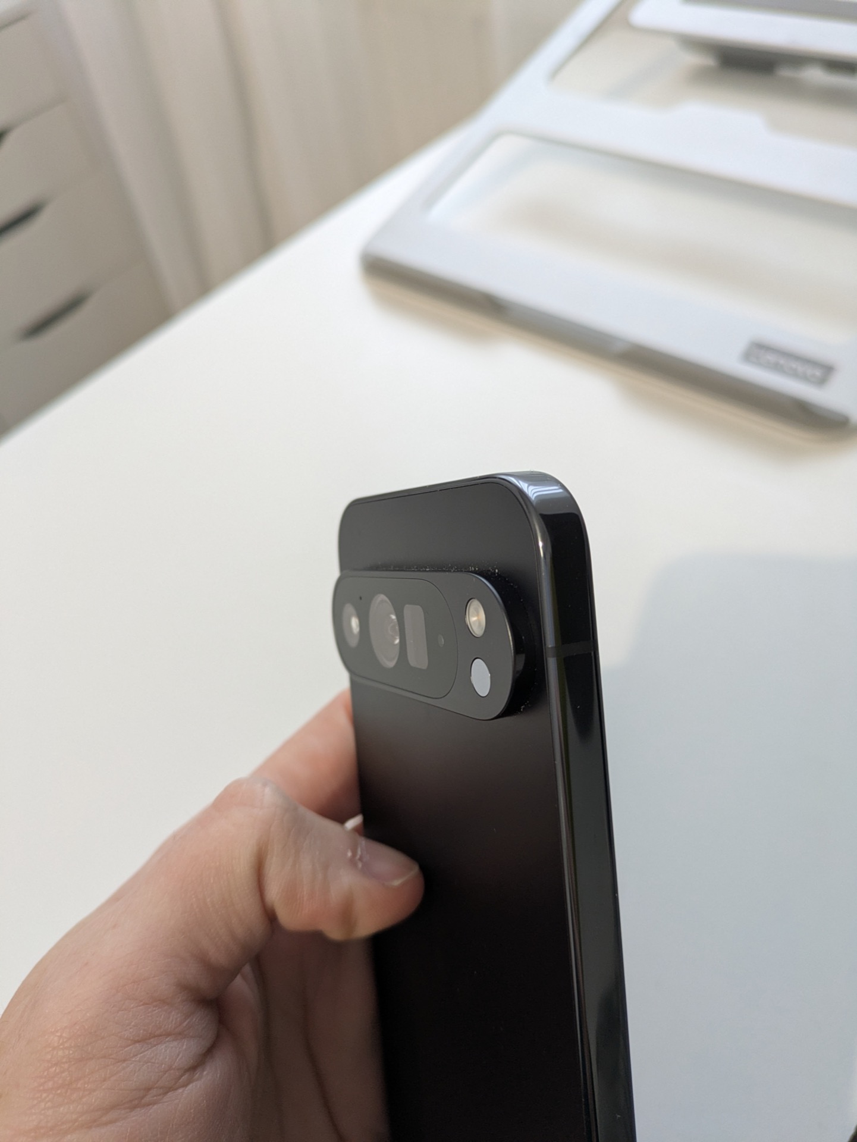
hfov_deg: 54.9
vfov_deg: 69.4
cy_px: 571
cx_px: 428
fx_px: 825
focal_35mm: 25
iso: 165
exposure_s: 1/33.3
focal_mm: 5.43
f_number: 1.89
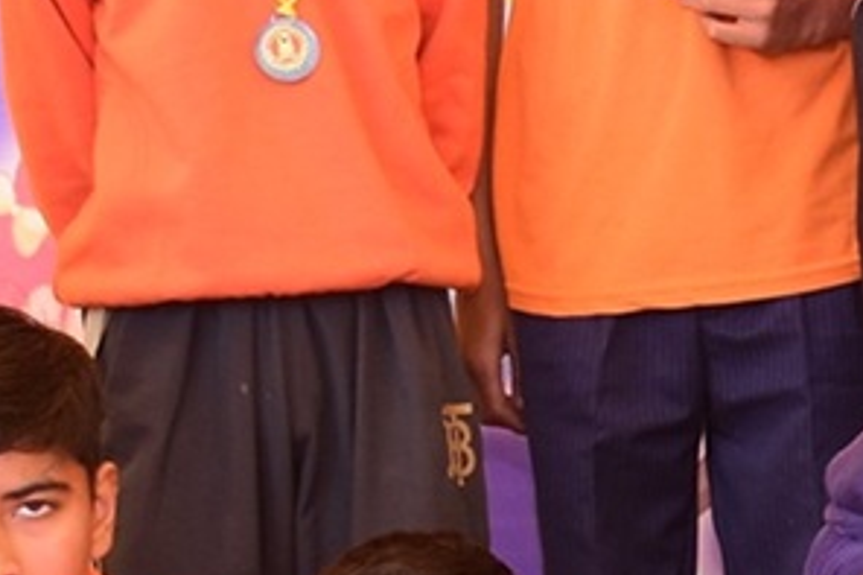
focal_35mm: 215
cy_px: 466
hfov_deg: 9.3
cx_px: 1329
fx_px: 5151
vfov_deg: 6.4
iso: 200
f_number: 6.3
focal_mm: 24
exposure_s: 1/125
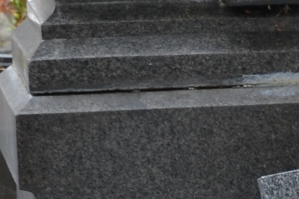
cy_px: 346
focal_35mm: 290
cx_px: 524
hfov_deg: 6.9
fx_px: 2409
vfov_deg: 4.7
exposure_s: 1/80
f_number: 6.3
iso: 100
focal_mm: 28
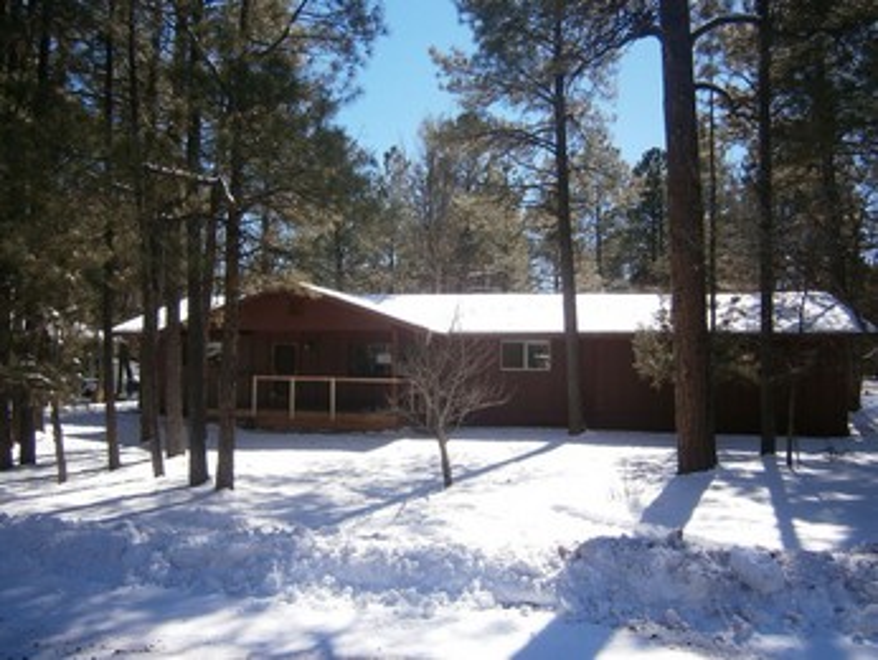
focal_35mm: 26
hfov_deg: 67.3
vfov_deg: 53.1
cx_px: 439
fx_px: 660
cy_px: 330
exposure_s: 1/1250
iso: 80
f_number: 2.8
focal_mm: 4.7
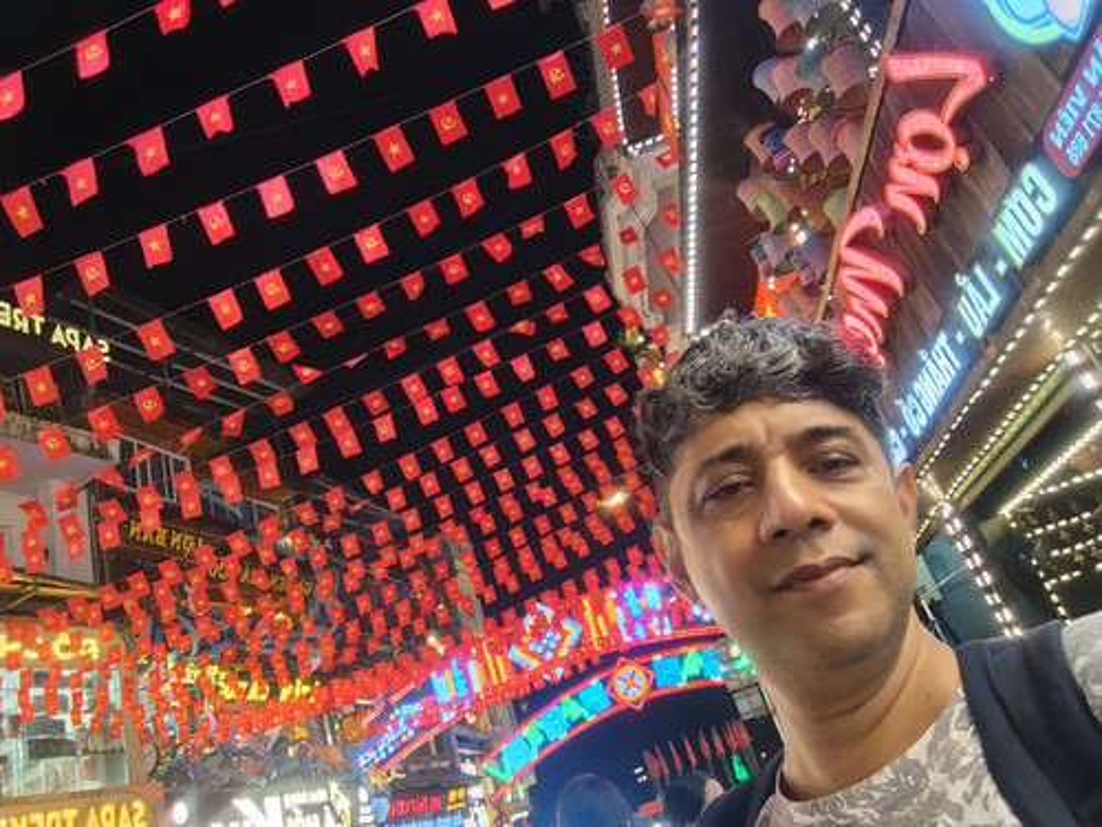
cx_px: 551
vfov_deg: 53.1
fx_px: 828
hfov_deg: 67.3
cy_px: 414
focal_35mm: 26
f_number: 2
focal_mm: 2.79
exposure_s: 1/33.3
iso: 200
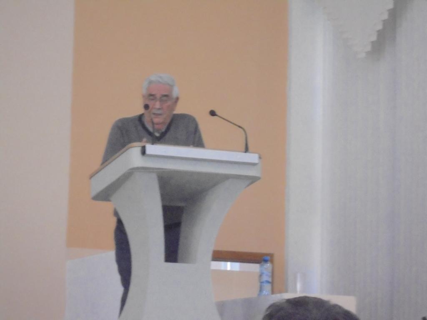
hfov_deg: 12.7
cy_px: 160
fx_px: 1924
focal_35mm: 156
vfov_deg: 9.5
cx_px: 214
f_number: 6.5
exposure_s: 1/60
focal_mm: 27.6
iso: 800
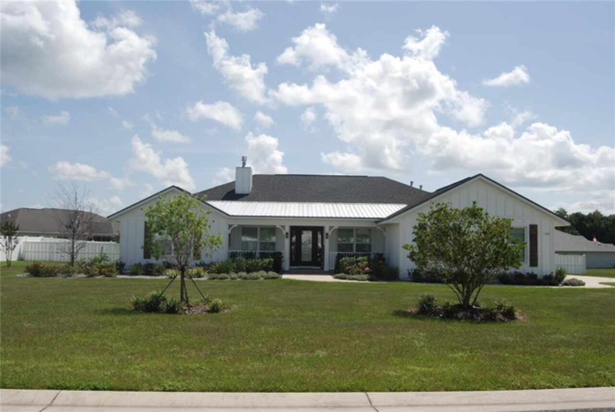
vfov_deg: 43.7
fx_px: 513
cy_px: 206
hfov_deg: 61.9
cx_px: 308
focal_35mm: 30
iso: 100
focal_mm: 20
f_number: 9
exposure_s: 1/320
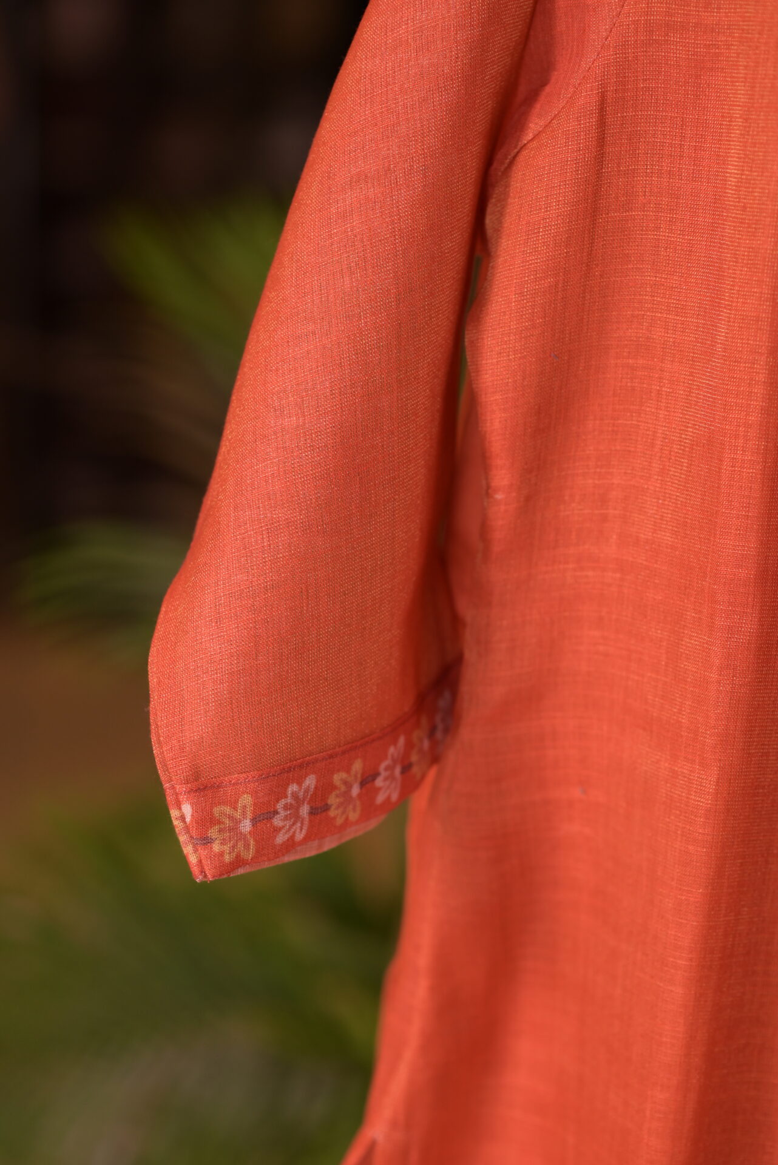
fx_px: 2752
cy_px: 582
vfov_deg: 23.9
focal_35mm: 85
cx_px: 389
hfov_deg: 16.1
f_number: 2.5
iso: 320
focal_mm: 85
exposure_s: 1/100
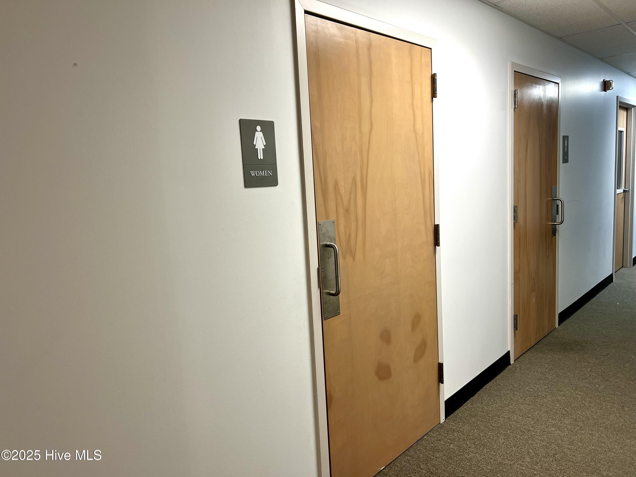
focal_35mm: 26
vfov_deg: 53.1
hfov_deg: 67.3
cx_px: 318
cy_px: 238
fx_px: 478
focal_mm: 5.7
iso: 64
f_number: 1.5
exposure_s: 1/60
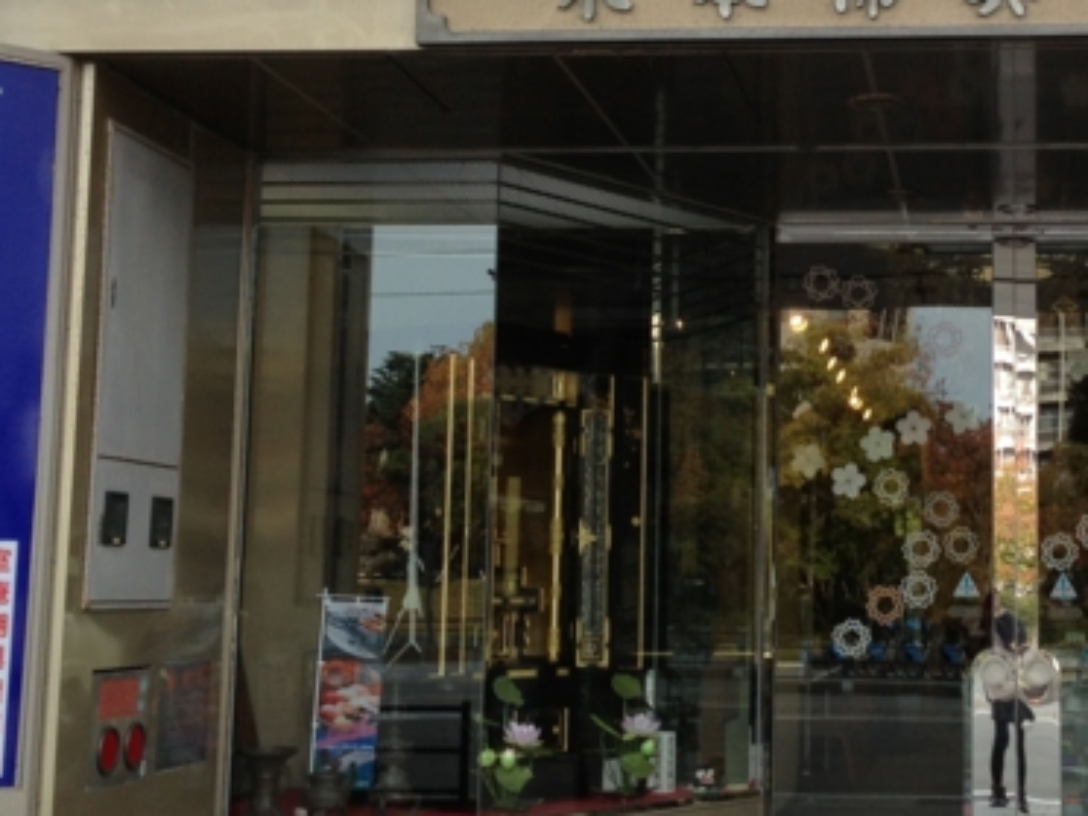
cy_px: 301
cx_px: 872
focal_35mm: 71
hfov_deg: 26.9
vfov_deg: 20.7
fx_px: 2232
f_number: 2.4
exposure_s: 1/240
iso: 50
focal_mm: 4.13
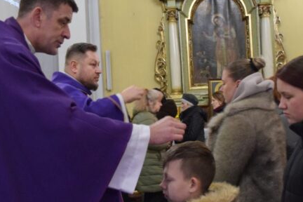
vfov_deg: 21.2
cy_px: 107
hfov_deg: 31.4
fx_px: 539
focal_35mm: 64
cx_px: 144
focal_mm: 24
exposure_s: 1/60
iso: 3600
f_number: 4
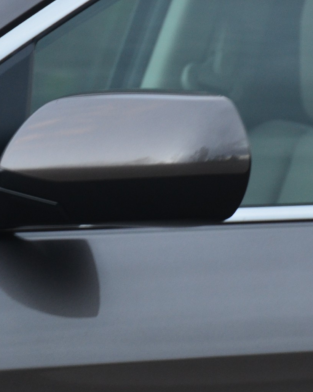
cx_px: 33
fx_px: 7918
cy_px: 200
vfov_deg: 2.8
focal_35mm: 684
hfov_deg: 2.3
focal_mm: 200
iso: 800
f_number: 8
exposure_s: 1/20
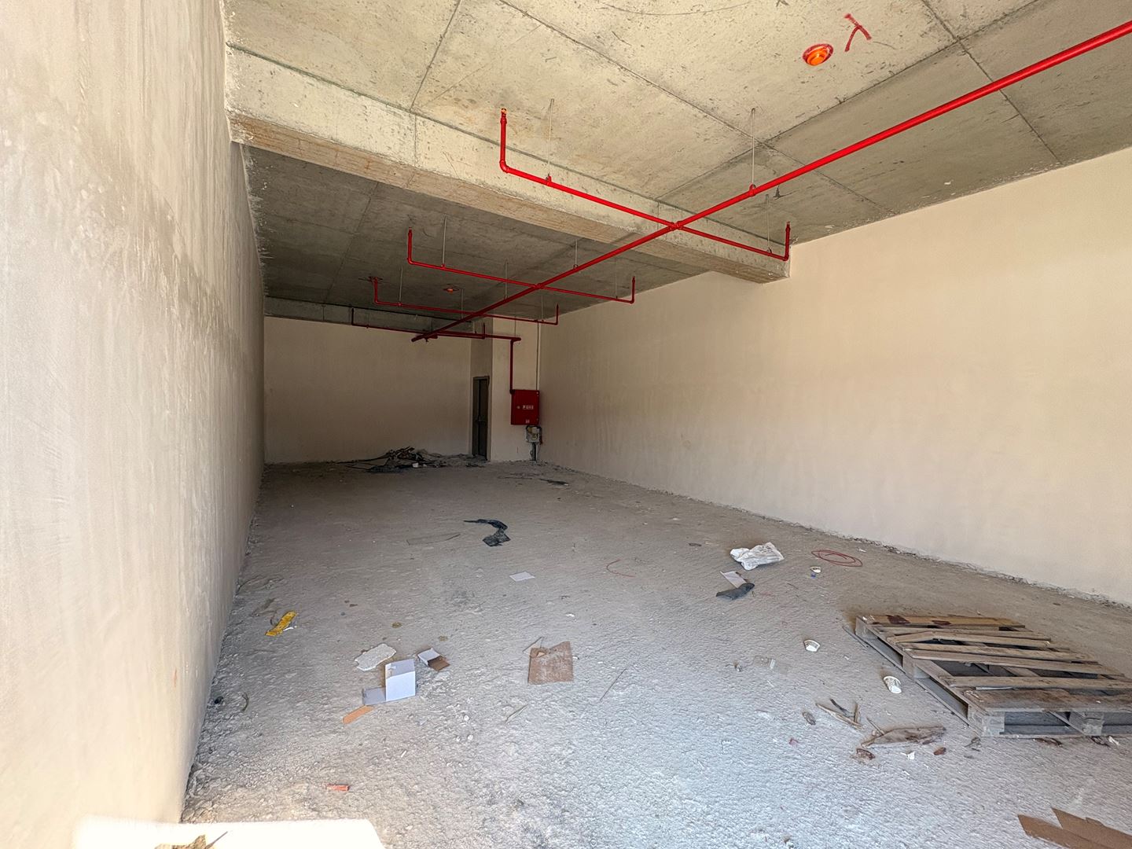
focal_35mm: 14
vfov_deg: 85.7
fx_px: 458
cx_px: 566
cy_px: 424
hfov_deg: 102.1
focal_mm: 2.22
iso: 160
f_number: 2.2
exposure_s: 1/99
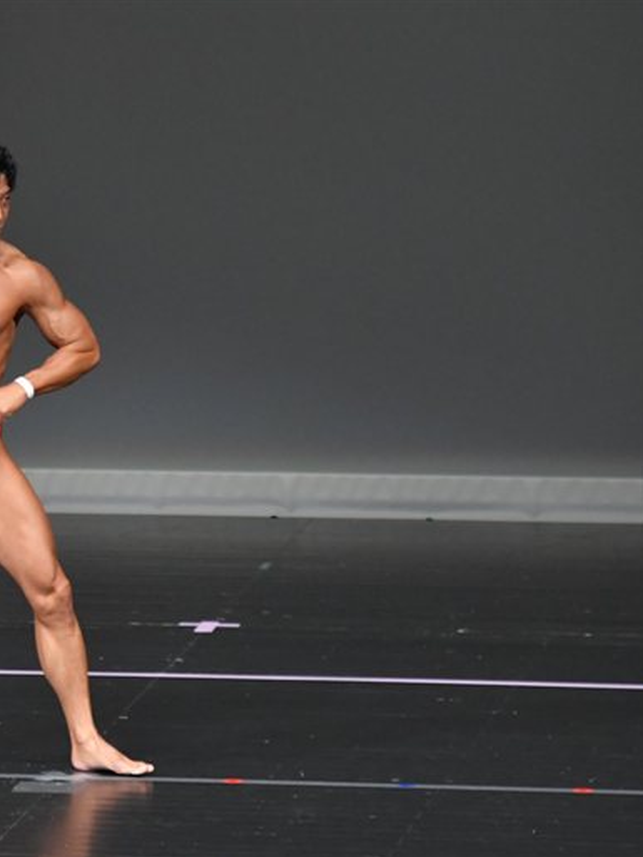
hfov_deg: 3.3
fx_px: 11314
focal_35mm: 457
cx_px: 4
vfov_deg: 4.3
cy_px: 429
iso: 4000
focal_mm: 210
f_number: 5.6
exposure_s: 1/400
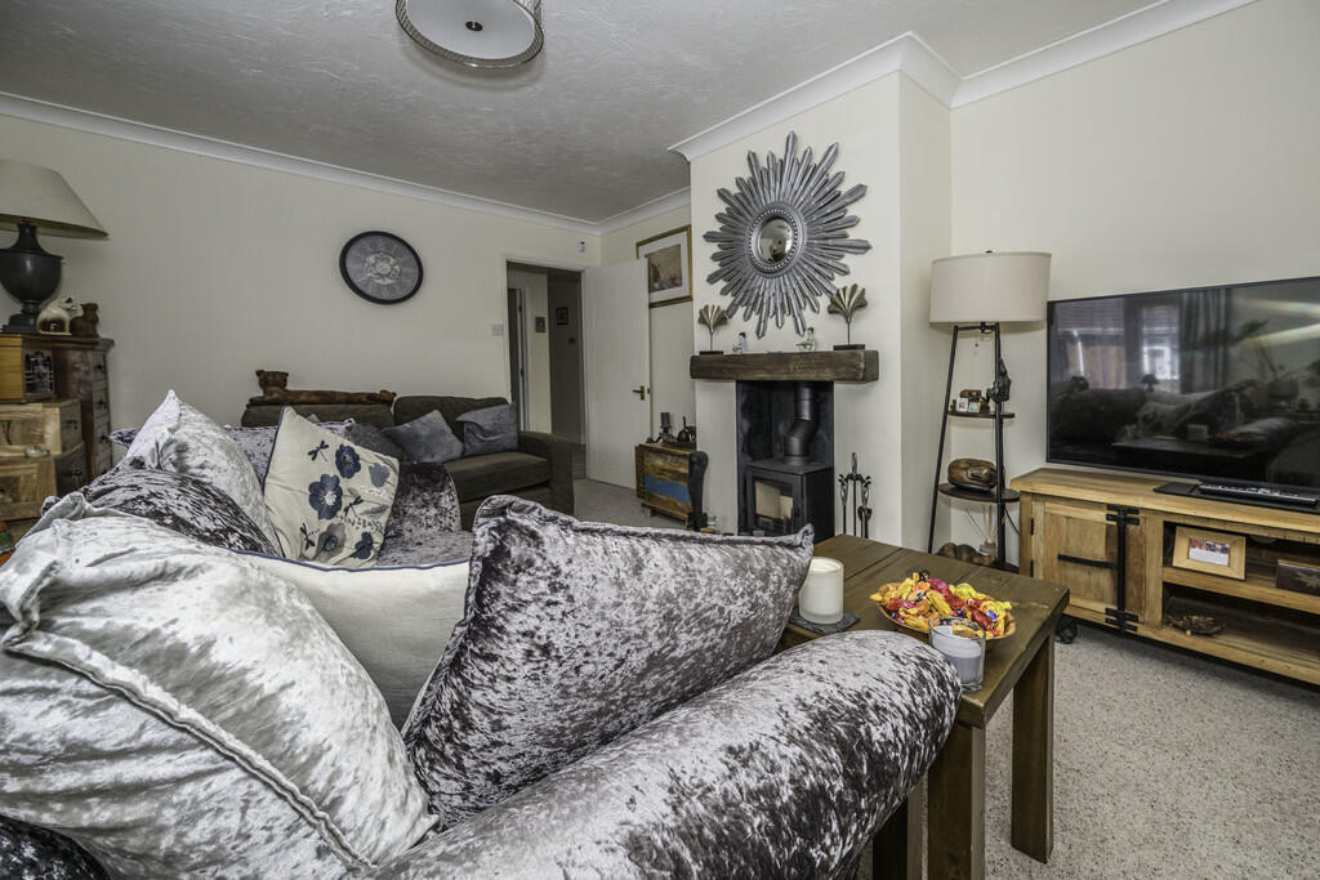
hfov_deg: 104.2
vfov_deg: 81.2
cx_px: 660
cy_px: 440
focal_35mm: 14
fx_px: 513
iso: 320
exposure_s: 1/125
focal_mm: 14
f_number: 7.1
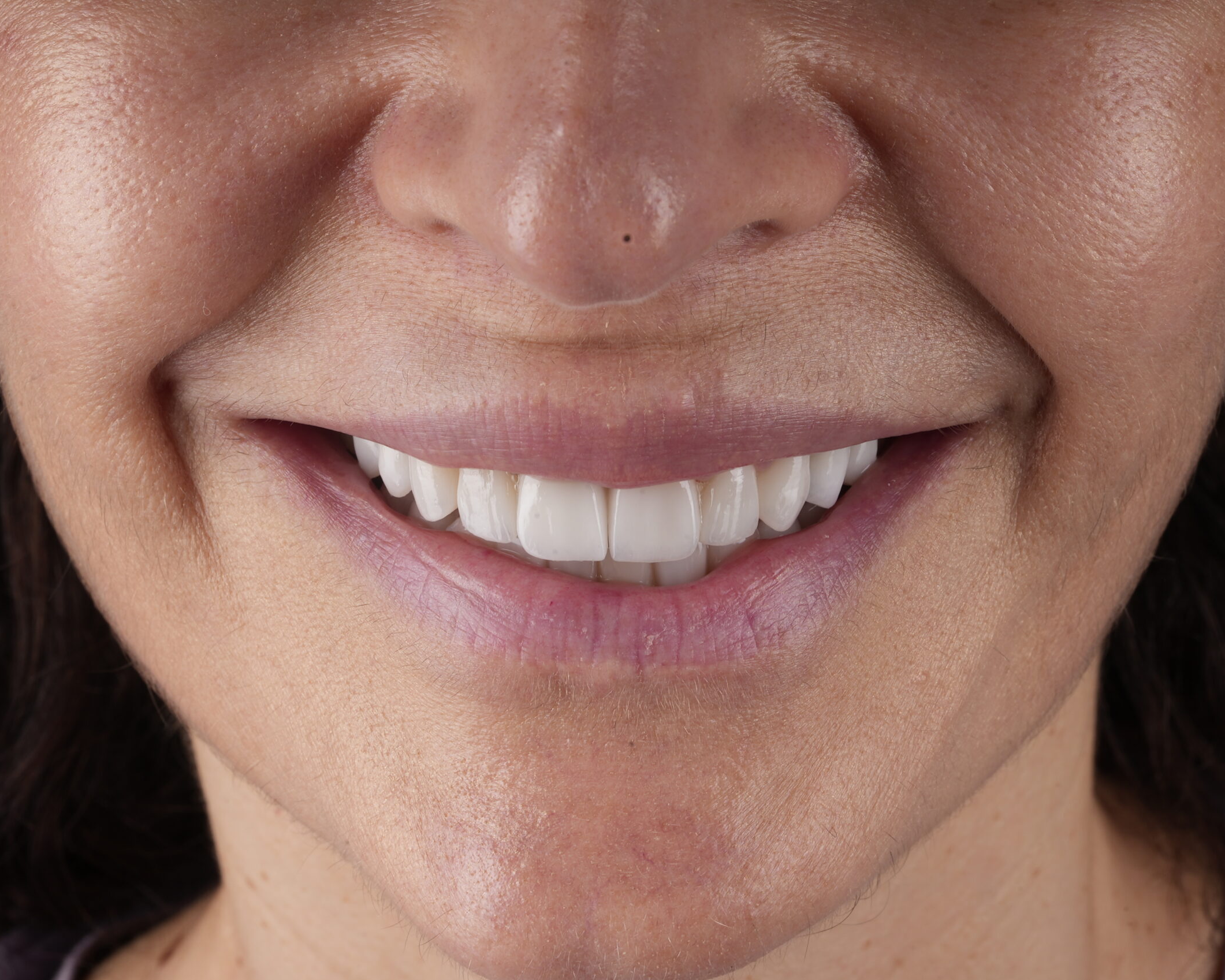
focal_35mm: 102
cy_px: 489
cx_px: 607
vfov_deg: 15.1
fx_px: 3698
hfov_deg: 18.8
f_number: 22
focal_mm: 90
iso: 200
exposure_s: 1/160
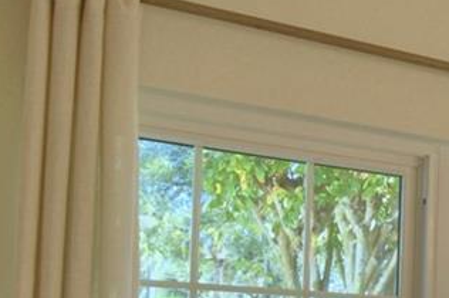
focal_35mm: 76
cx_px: 826
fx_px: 947
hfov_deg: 19.4
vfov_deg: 17.1
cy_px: 356
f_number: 4.5
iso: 200
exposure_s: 1/160
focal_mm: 10
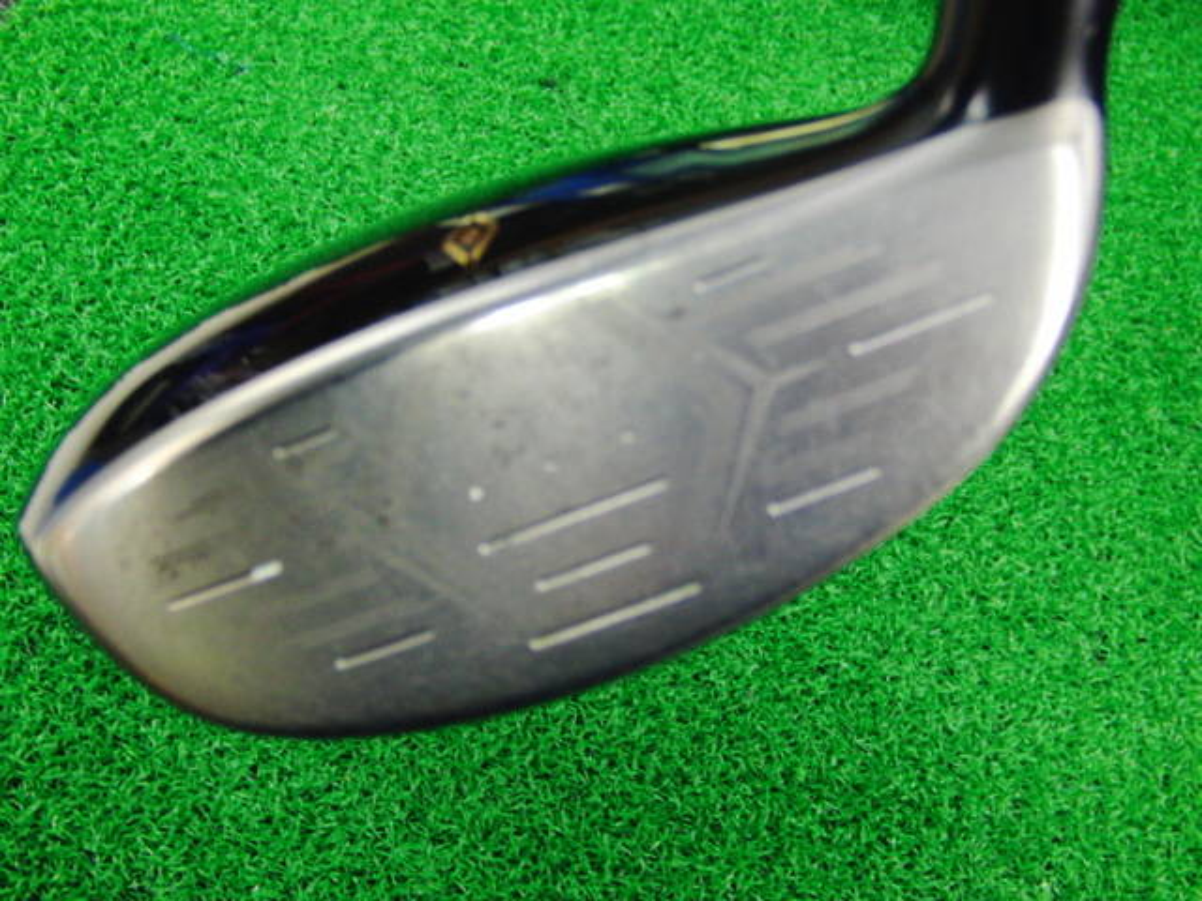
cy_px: 450
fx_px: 1285
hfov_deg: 50.1
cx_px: 601
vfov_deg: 38.7
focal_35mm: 37
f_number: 3.6
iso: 400
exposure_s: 1/20
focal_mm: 6.42
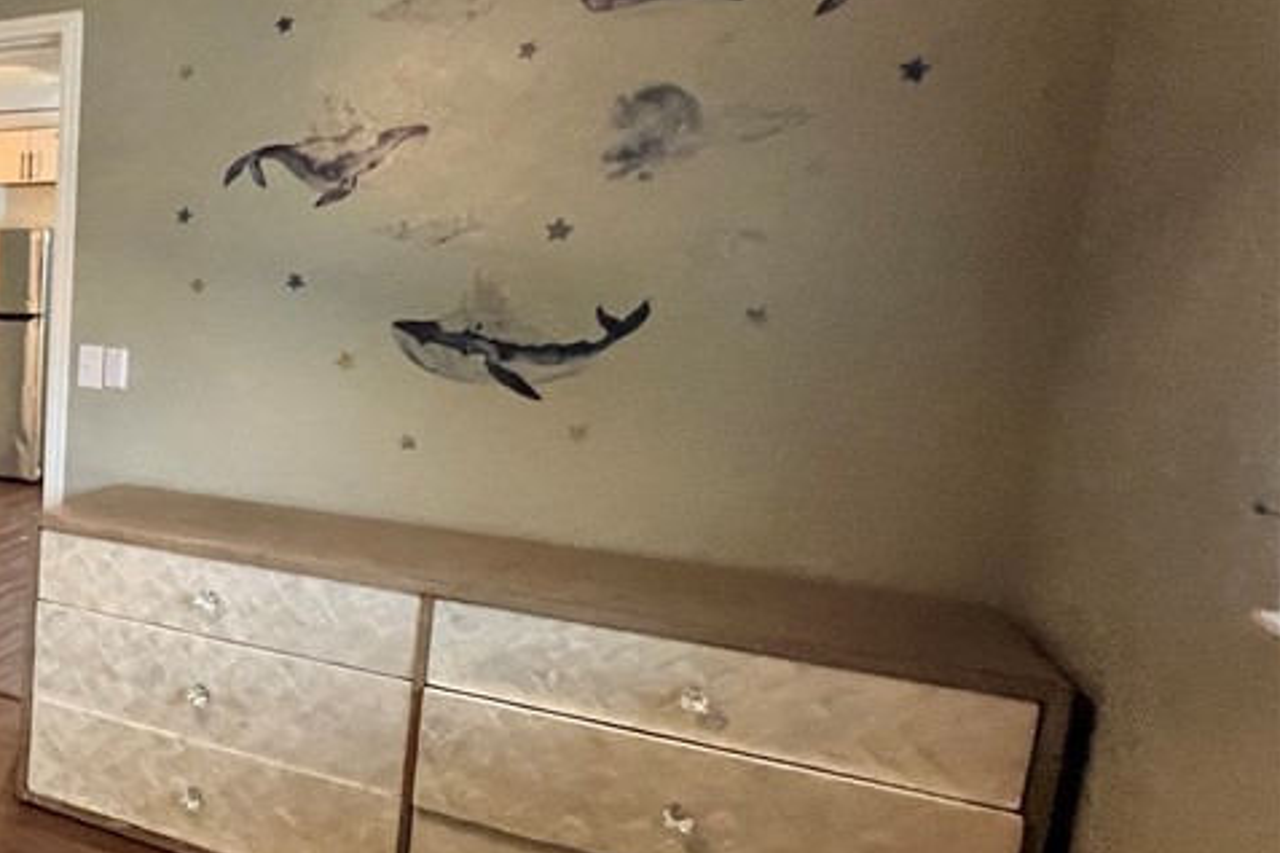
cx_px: -91
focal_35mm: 29
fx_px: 1031
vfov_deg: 44.9
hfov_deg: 48.0
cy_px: 451
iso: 640
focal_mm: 1.57
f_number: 1.8
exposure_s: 1/60
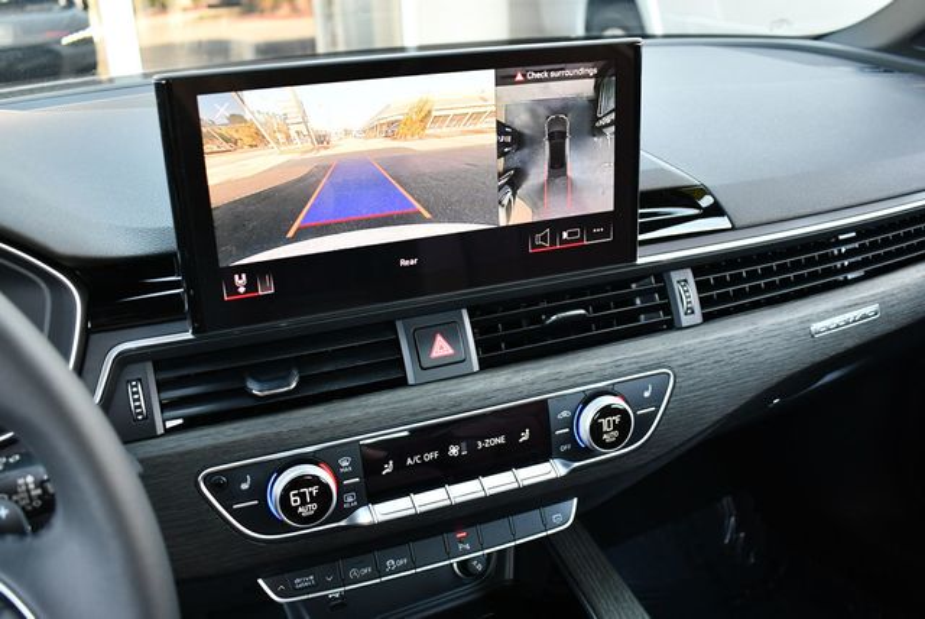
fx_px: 926
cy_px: 310
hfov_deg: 53.1
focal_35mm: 36
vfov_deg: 36.9
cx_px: 462
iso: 800
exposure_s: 1/160
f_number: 3.5
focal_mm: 18
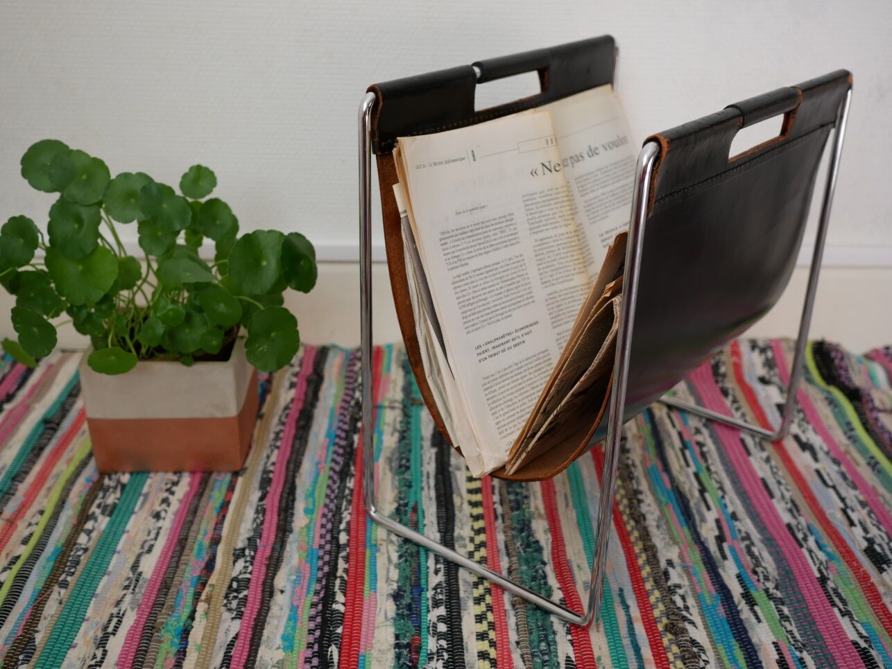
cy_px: 334
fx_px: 1031
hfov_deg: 46.8
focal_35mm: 40
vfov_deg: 36.0
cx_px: 446
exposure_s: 1/200
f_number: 2.5
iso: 200
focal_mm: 20
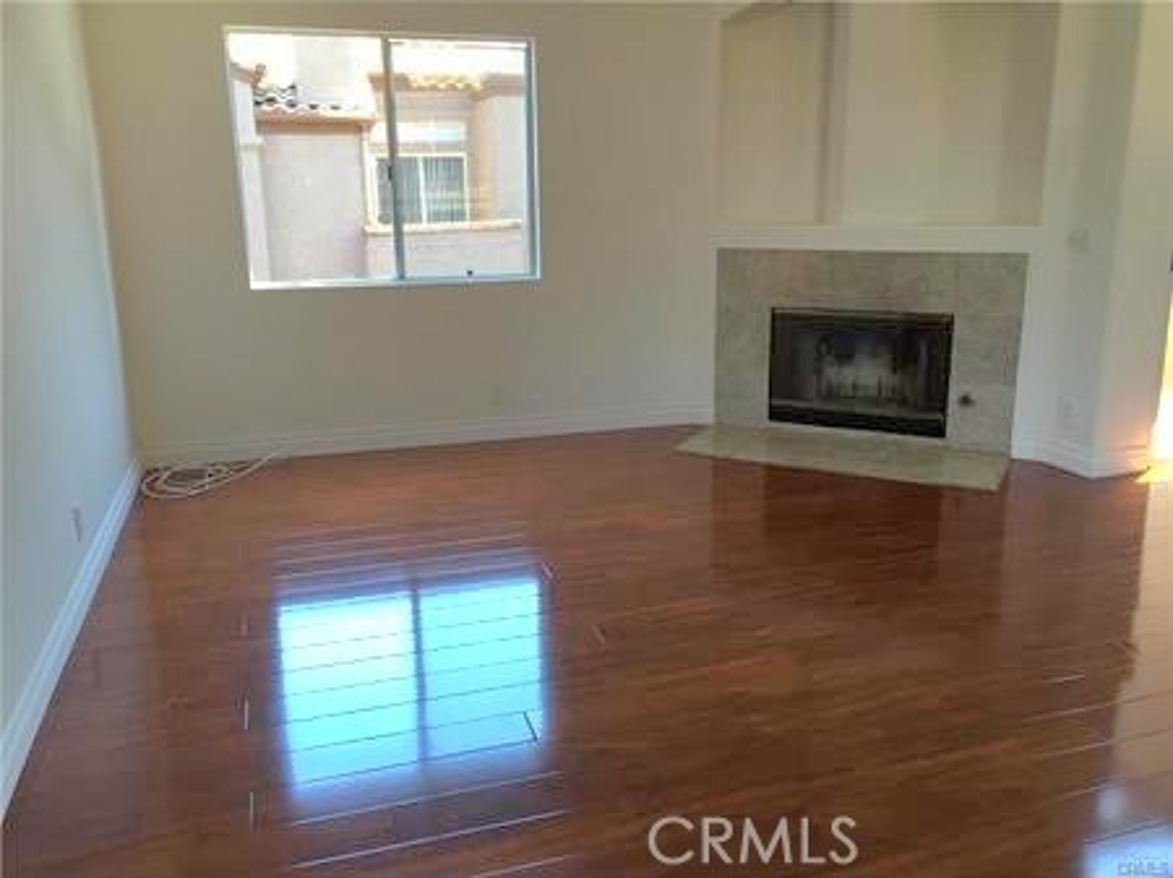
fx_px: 982
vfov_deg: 48.2
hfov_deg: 61.7
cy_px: 439
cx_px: 586
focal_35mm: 29
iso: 50
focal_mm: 4.15
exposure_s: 1/120
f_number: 2.2
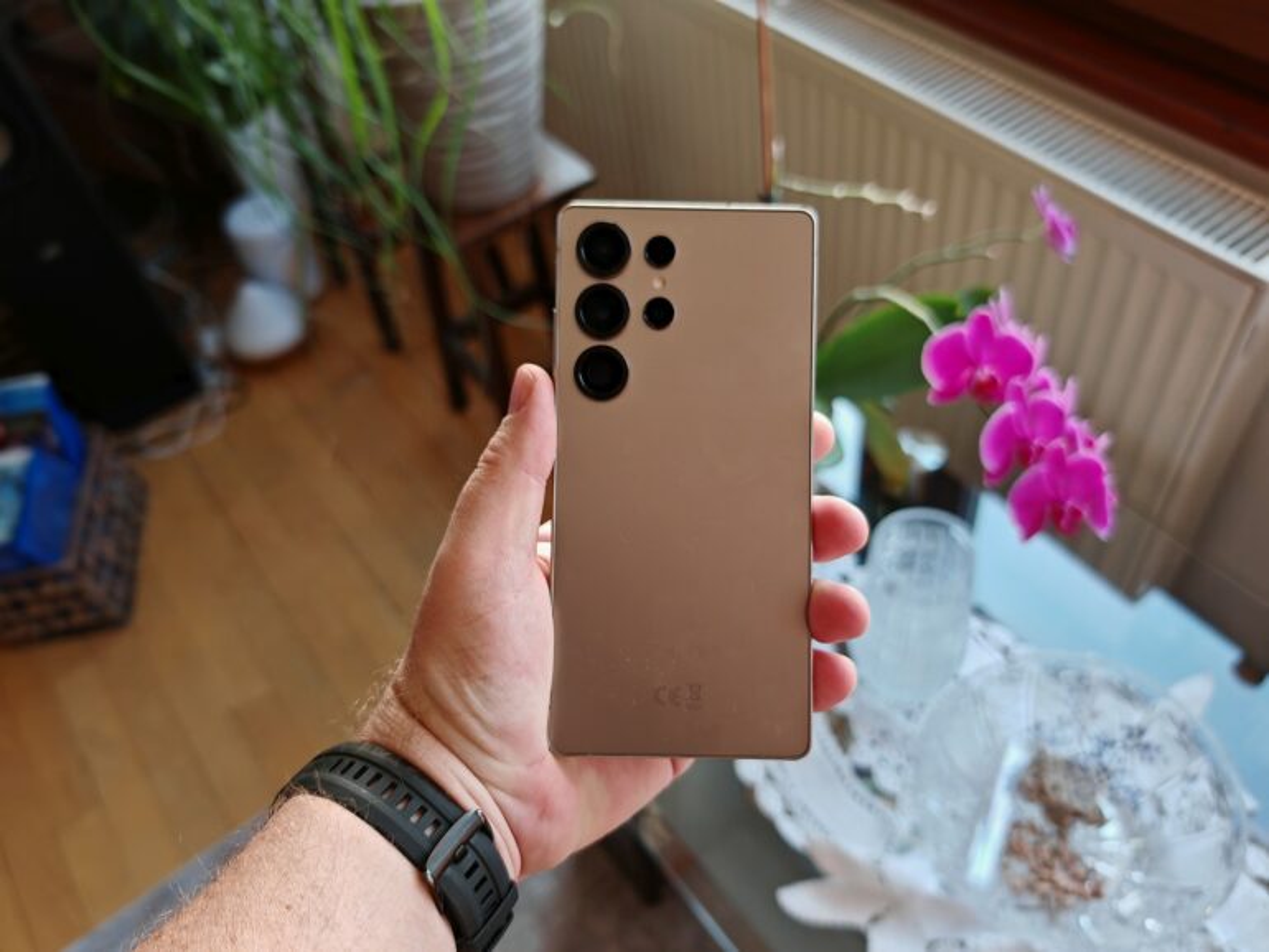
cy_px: 476
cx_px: 634
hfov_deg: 65.3
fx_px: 990
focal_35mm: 27
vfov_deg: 51.4
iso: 250
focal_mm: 6.83
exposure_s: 1/60
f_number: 1.4
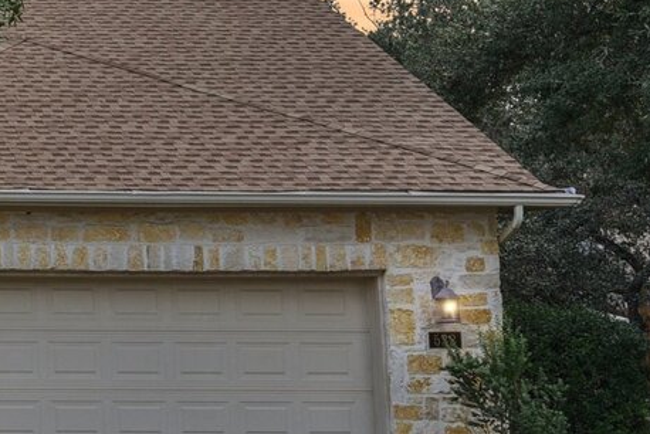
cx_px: -420
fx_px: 1915
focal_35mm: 106
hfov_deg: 16.8
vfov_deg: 12.8
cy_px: 33
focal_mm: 30
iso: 400
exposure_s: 1/250
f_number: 8
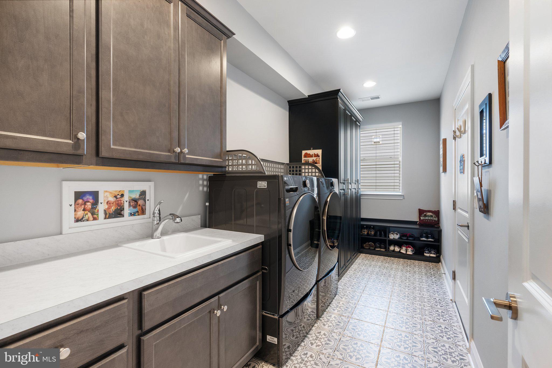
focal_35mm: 16
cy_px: 184
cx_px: 276
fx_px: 245
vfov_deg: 73.8
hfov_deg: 96.7
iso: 640
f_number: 8
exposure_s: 1/8
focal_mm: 16
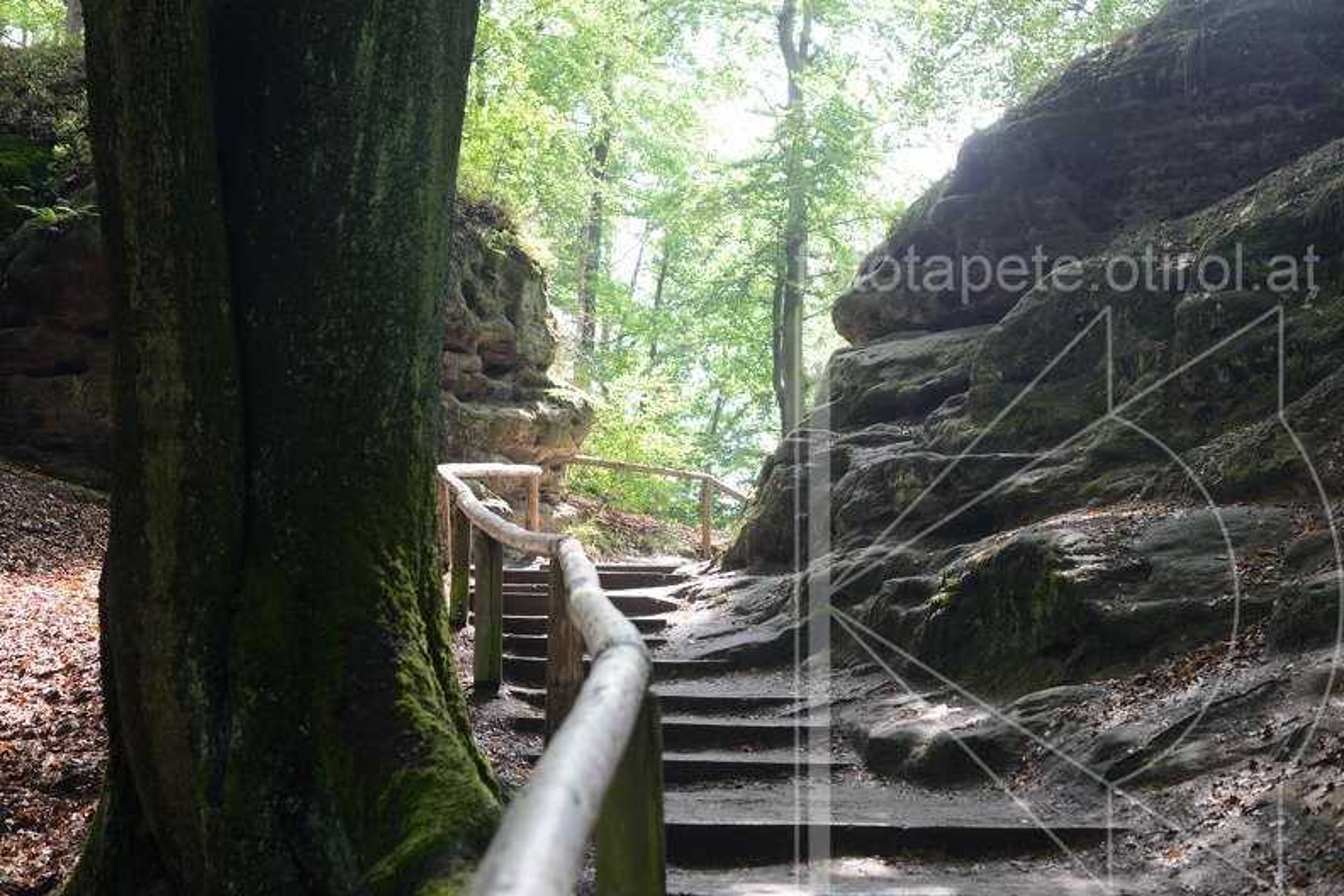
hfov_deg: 39.6
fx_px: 1867
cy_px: 448
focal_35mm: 50
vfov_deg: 27.0
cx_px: 672
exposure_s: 1/125
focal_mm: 50
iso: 250
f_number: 4
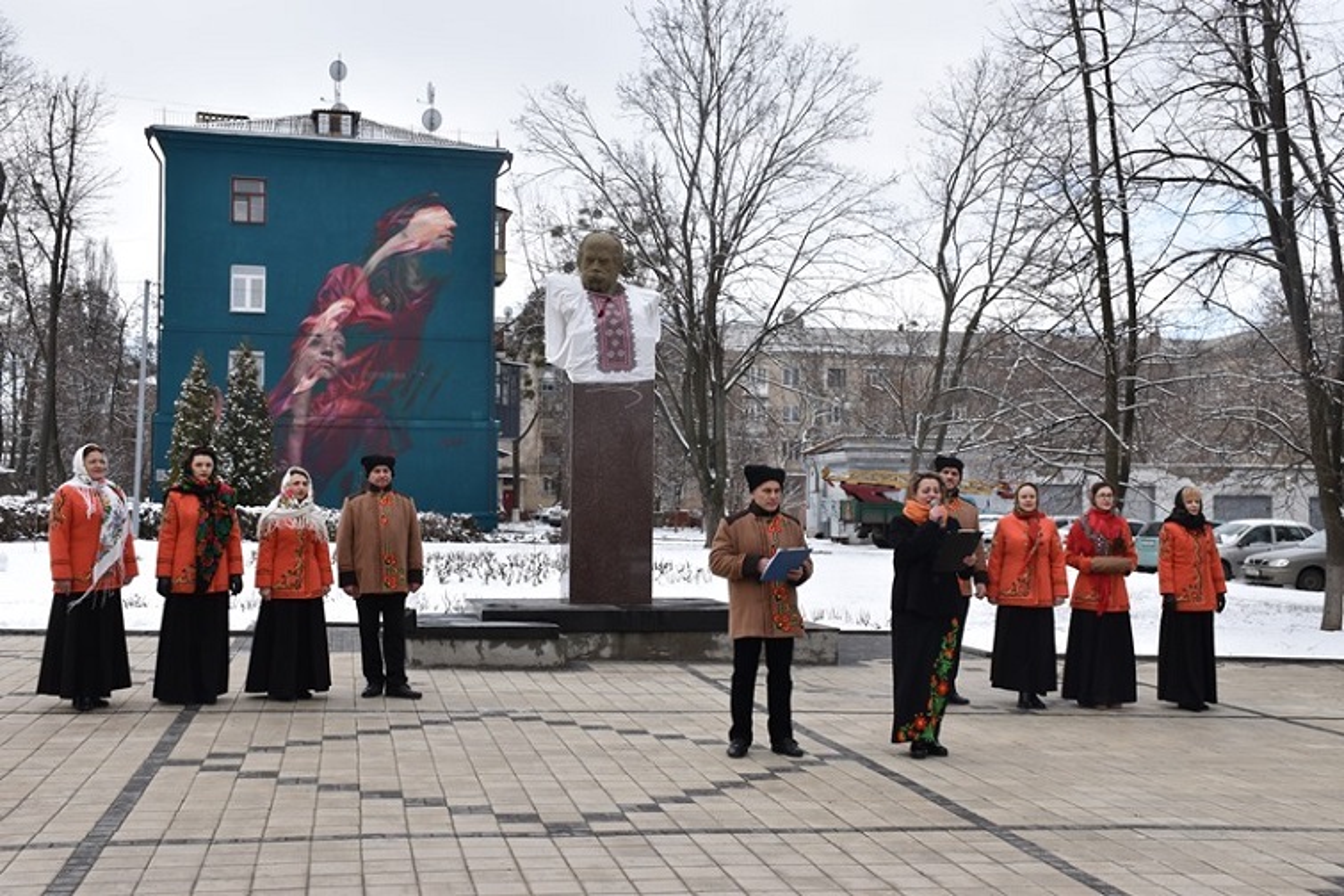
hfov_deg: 47.9
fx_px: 1512
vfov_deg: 33.0
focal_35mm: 40
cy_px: 448
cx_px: 672
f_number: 9
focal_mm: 27
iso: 200
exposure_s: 1/320
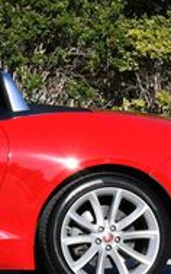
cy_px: 59
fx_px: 2366
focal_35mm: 317
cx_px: -151
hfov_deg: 4.1
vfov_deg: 6.6
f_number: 8
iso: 100
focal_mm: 46
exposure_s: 1/250
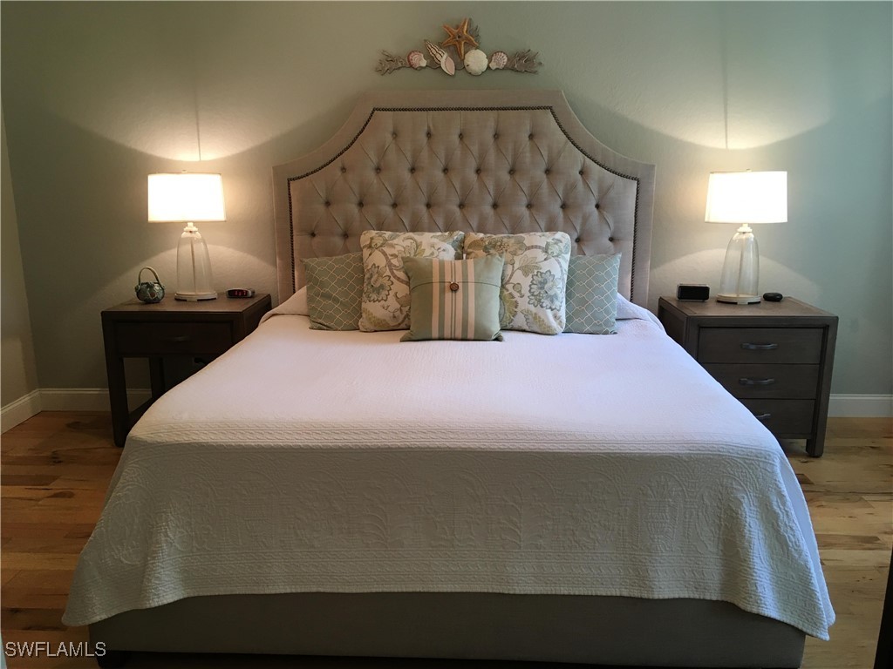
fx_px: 748
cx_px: 446
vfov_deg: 48.2
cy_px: 334
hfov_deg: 61.7
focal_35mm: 29
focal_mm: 4.15
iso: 32
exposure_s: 1/30
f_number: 2.2
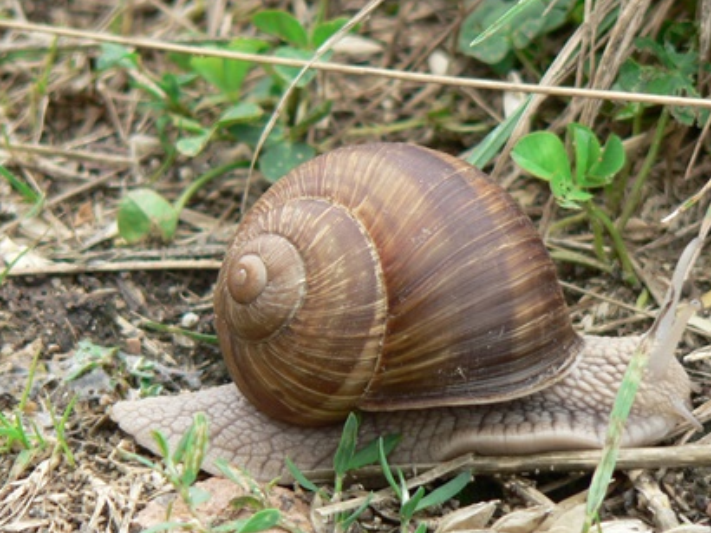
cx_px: 387
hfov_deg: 3.0
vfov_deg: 2.3
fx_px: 13466
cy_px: 339
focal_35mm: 656
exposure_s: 1/100
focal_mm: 72
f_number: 3.3
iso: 64
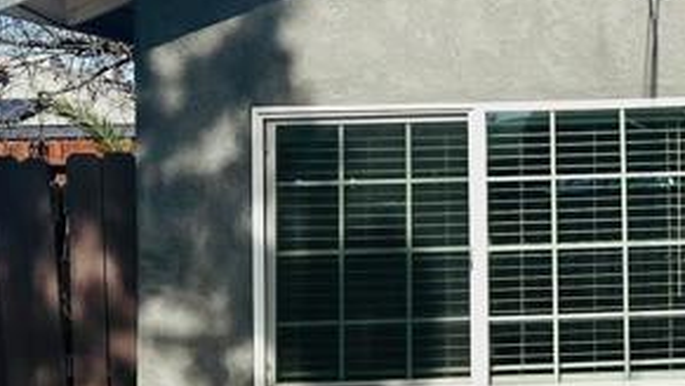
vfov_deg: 13.1
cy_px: 94
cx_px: 913
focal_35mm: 92
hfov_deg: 20.9
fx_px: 1672
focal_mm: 6.86
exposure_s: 1/7576
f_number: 1.78
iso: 80
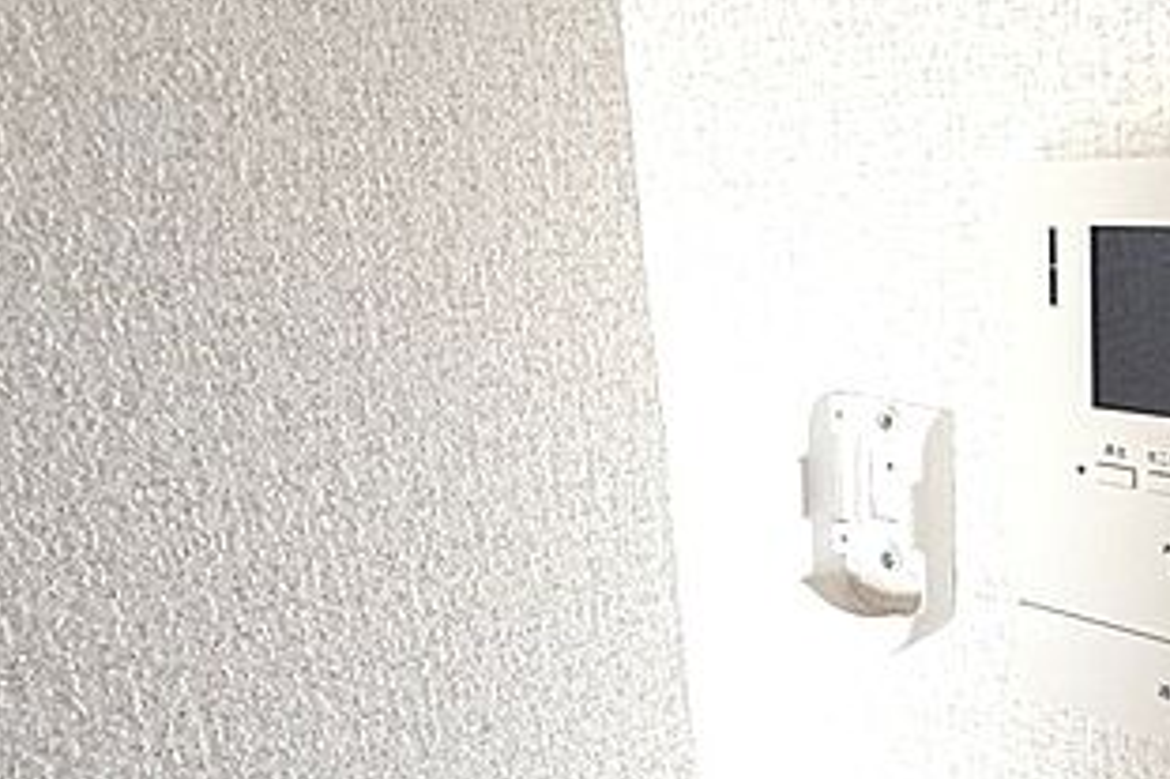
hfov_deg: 51.8
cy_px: 403
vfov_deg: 43.6
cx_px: 1125
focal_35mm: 30
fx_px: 974
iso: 160
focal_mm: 2.22
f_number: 2.2
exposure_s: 1/99
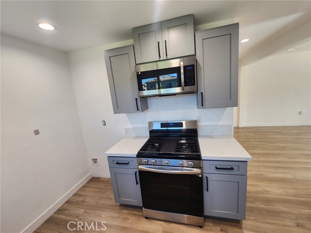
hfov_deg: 106.2
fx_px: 117
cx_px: 156
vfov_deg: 89.9
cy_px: 116
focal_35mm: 13
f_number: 2.2
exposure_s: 1/60
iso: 64
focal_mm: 2.2
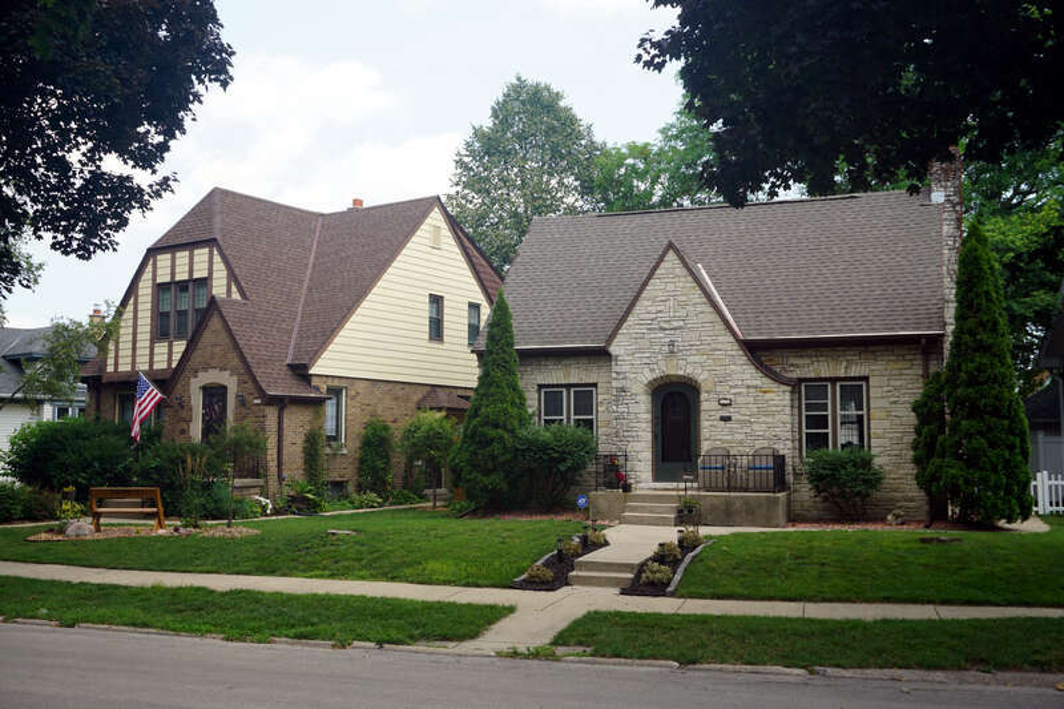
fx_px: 1108
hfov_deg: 51.3
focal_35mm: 38
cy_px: 354
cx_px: 532
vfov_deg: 35.5
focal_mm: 25
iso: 100
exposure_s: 1/100
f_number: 9
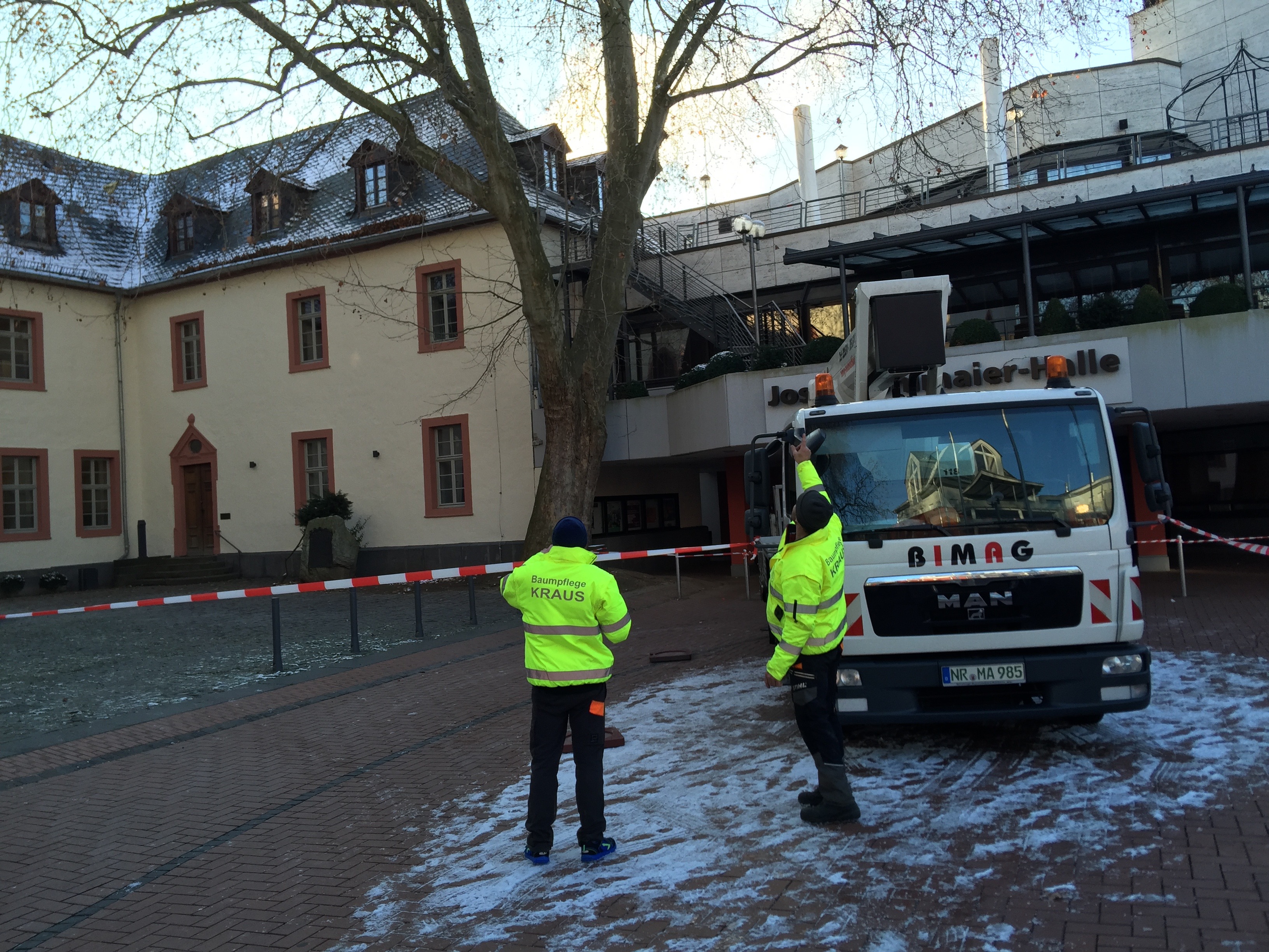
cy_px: 476
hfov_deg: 61.7
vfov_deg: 48.2
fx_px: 1063
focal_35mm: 29
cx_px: 634
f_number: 2.2
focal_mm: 4.15
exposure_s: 1/299
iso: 32
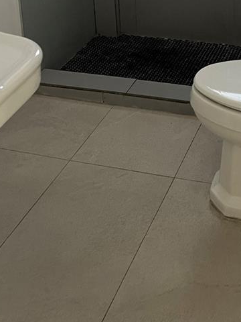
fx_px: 603
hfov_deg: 22.1
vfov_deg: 27.0
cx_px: 218
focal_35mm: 65
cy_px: -44
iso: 160
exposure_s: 1/60
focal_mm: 5.7
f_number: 1.5
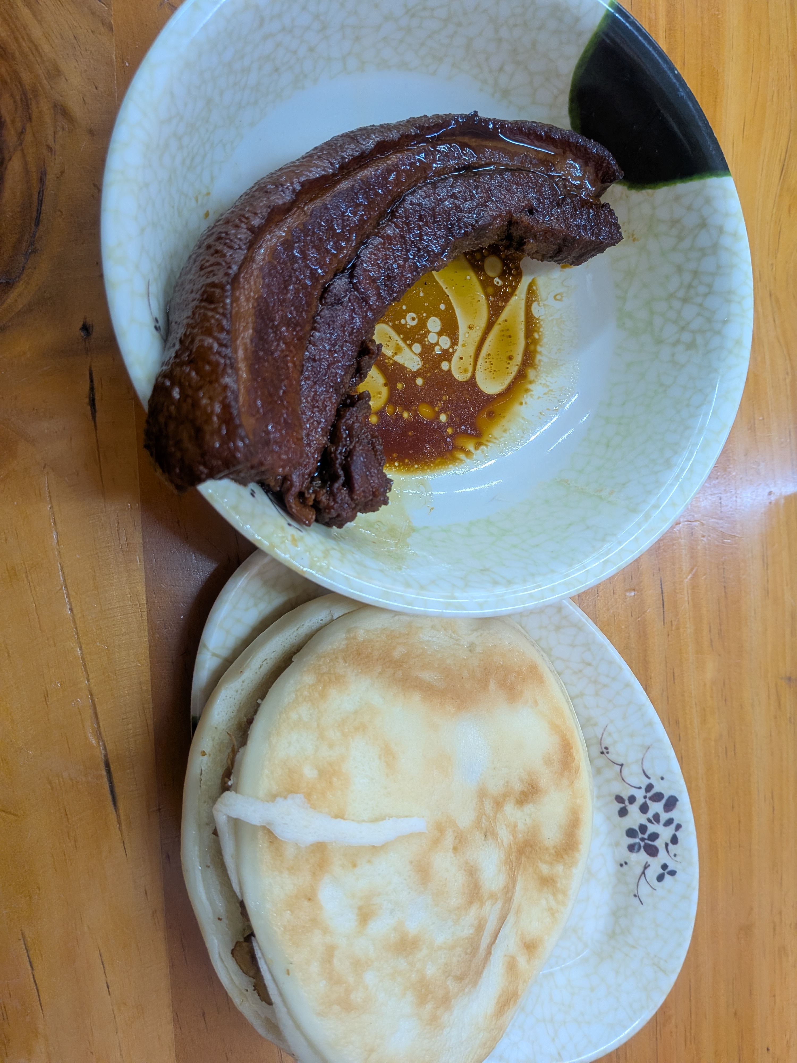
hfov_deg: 56.8
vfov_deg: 71.6
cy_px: 532
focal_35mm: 24
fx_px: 737
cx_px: 398
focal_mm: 4.53
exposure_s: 1/120
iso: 170
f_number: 1.7
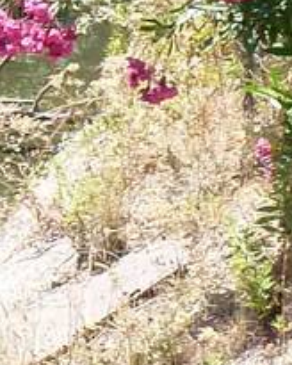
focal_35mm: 183
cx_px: -584
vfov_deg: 10.5
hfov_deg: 7.4
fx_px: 1977
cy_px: 351
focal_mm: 4.3
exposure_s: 1/200
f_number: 4
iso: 100
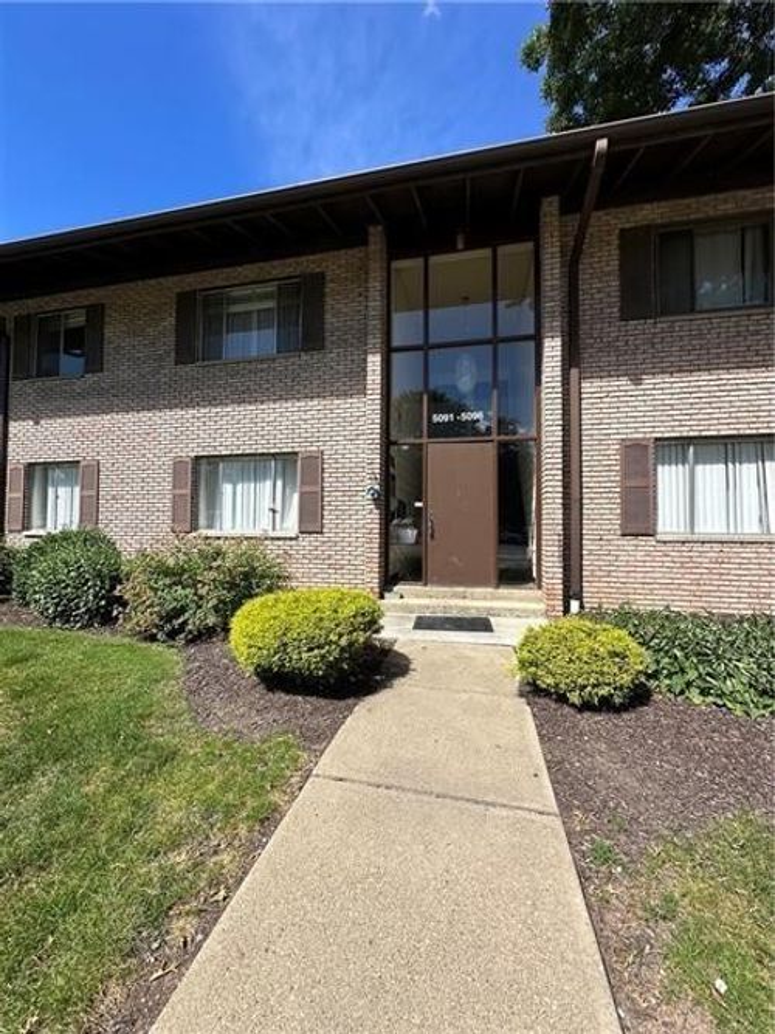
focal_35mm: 14
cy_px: 517
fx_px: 418
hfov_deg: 85.7
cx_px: 388
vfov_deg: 102.1
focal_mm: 2.22
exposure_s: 1/1667
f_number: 2.2
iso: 50
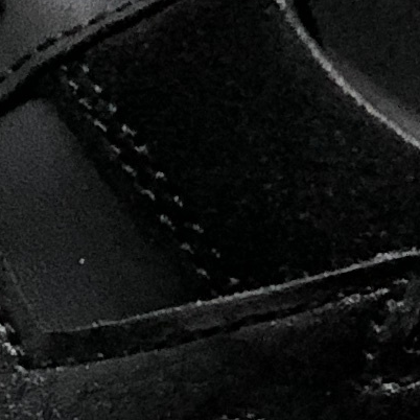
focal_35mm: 505
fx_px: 6932
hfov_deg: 3.5
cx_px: -279
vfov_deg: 3.5
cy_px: 102
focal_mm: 6.6
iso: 125
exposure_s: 1/30
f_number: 2.8
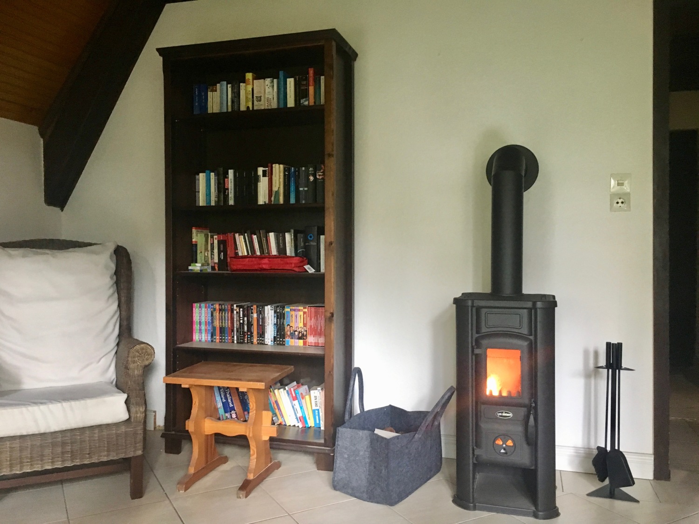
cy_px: 262
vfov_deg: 48.2
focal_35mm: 29
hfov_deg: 61.7
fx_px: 586
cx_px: 350
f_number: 2.2
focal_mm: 4.15
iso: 200
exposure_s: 1/25
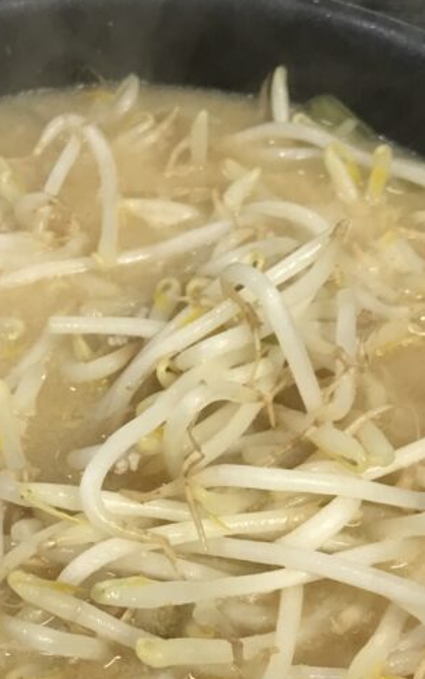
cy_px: 456
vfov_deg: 35.3
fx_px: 1056
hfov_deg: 22.7
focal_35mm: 57
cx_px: 137
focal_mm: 3.99
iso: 40
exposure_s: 1/25
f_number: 1.8
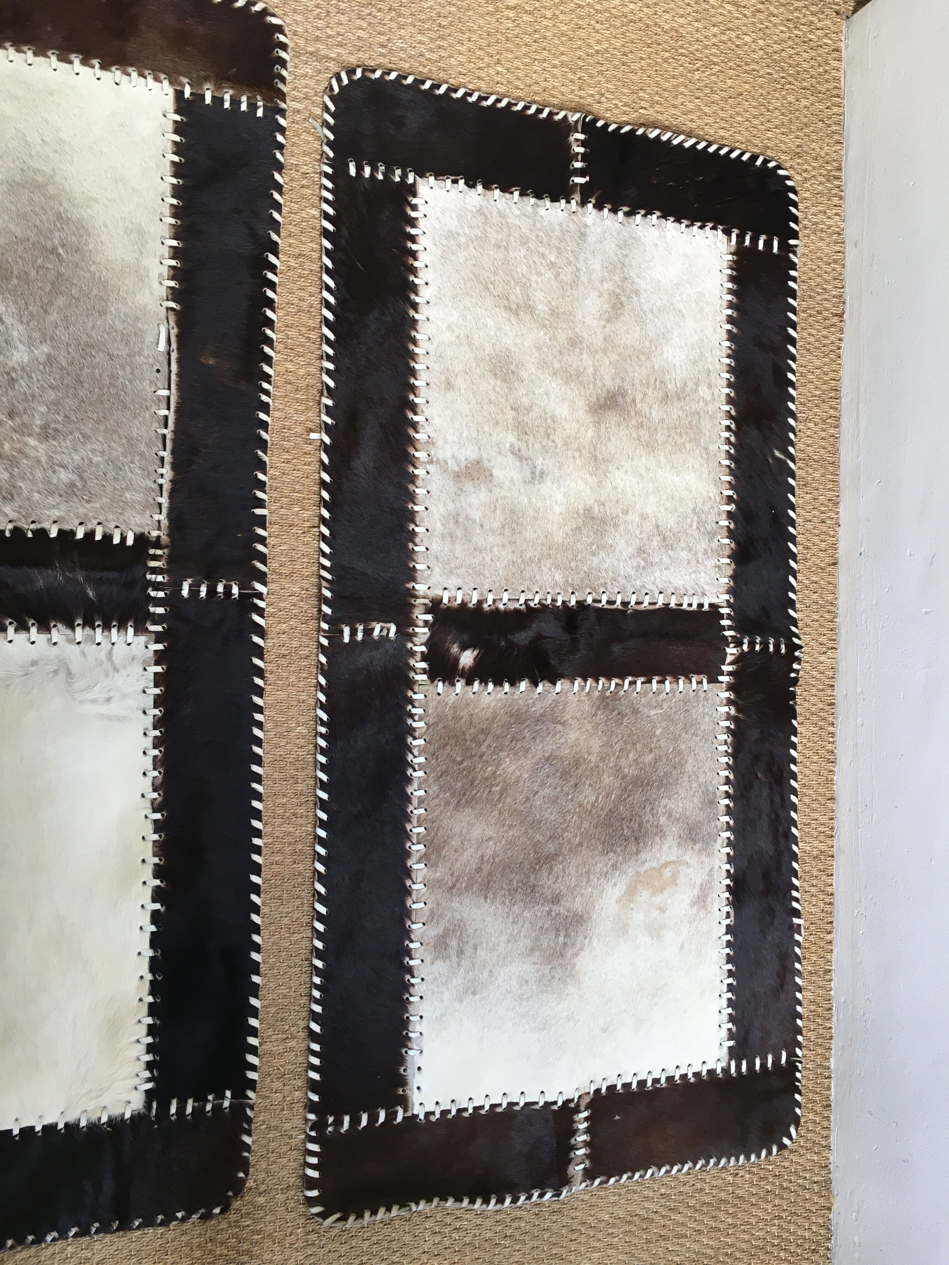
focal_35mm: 29
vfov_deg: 61.7
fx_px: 1060
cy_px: 632
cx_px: 474
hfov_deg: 48.2
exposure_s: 1/33
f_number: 2.2
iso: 32
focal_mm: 4.15
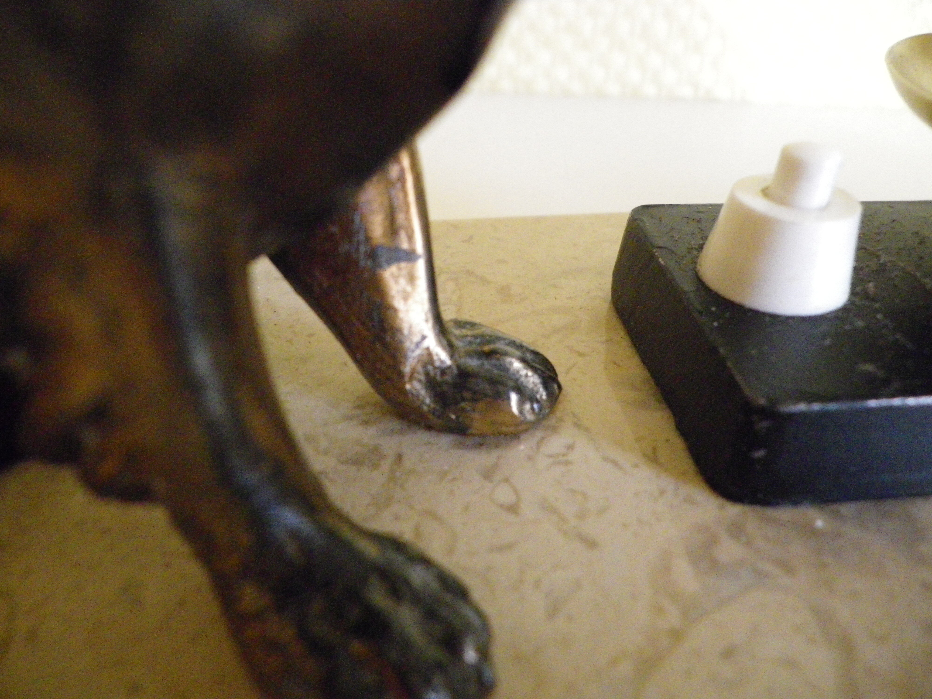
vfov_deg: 49.7
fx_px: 754
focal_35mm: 28
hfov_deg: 63.4
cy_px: 350
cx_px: 466
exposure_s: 1/50
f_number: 2.6
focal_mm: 4.9
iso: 800
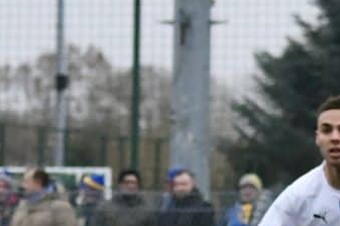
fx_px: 5623
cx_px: -66
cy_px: 105
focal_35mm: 596
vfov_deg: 2.3
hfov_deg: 3.5
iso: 8000
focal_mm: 98
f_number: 4.8
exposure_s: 1/1600
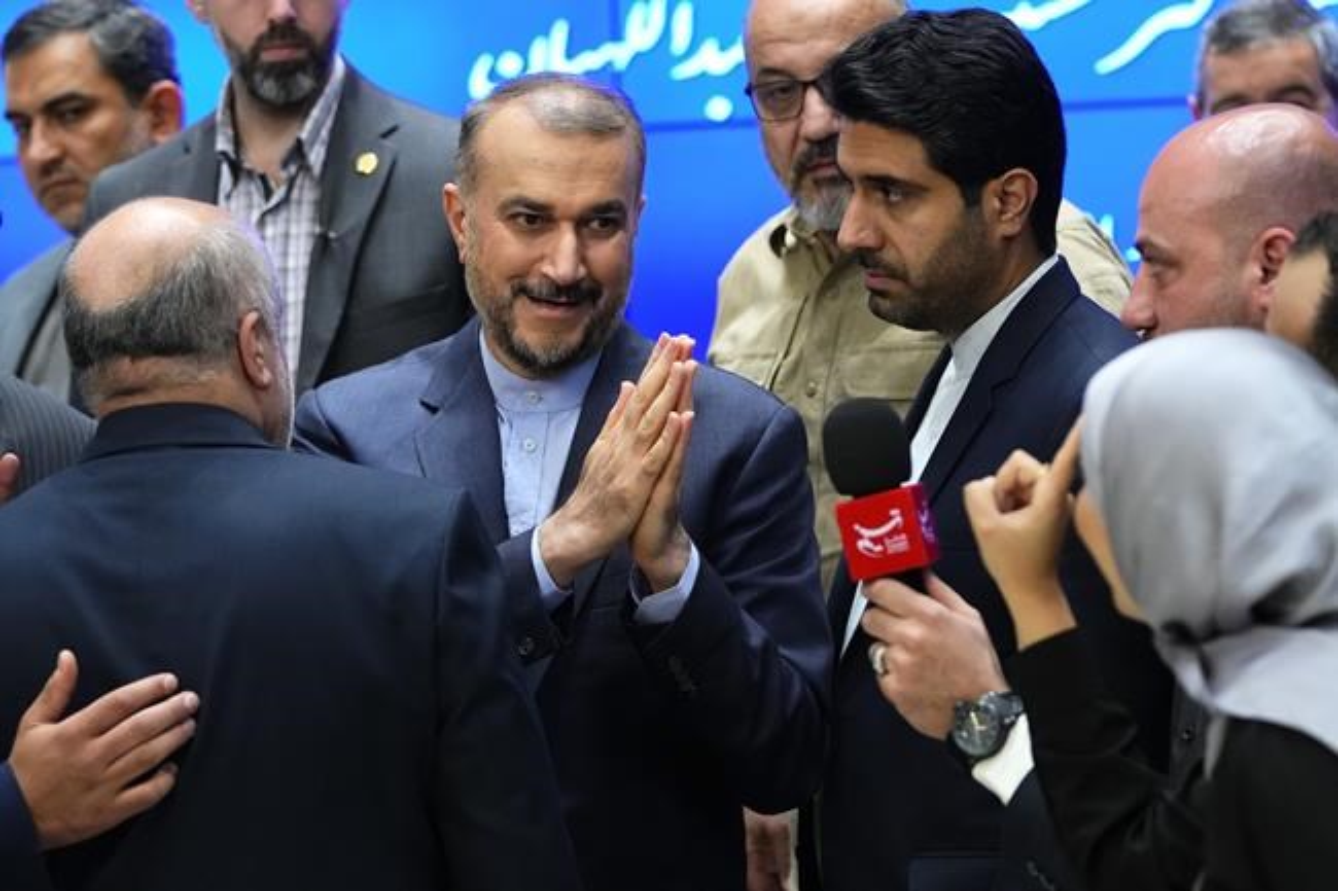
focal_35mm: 118
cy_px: 446
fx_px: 4384
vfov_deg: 11.6
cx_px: 669
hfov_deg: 17.4
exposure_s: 1/500
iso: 3200
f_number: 3.2
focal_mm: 118
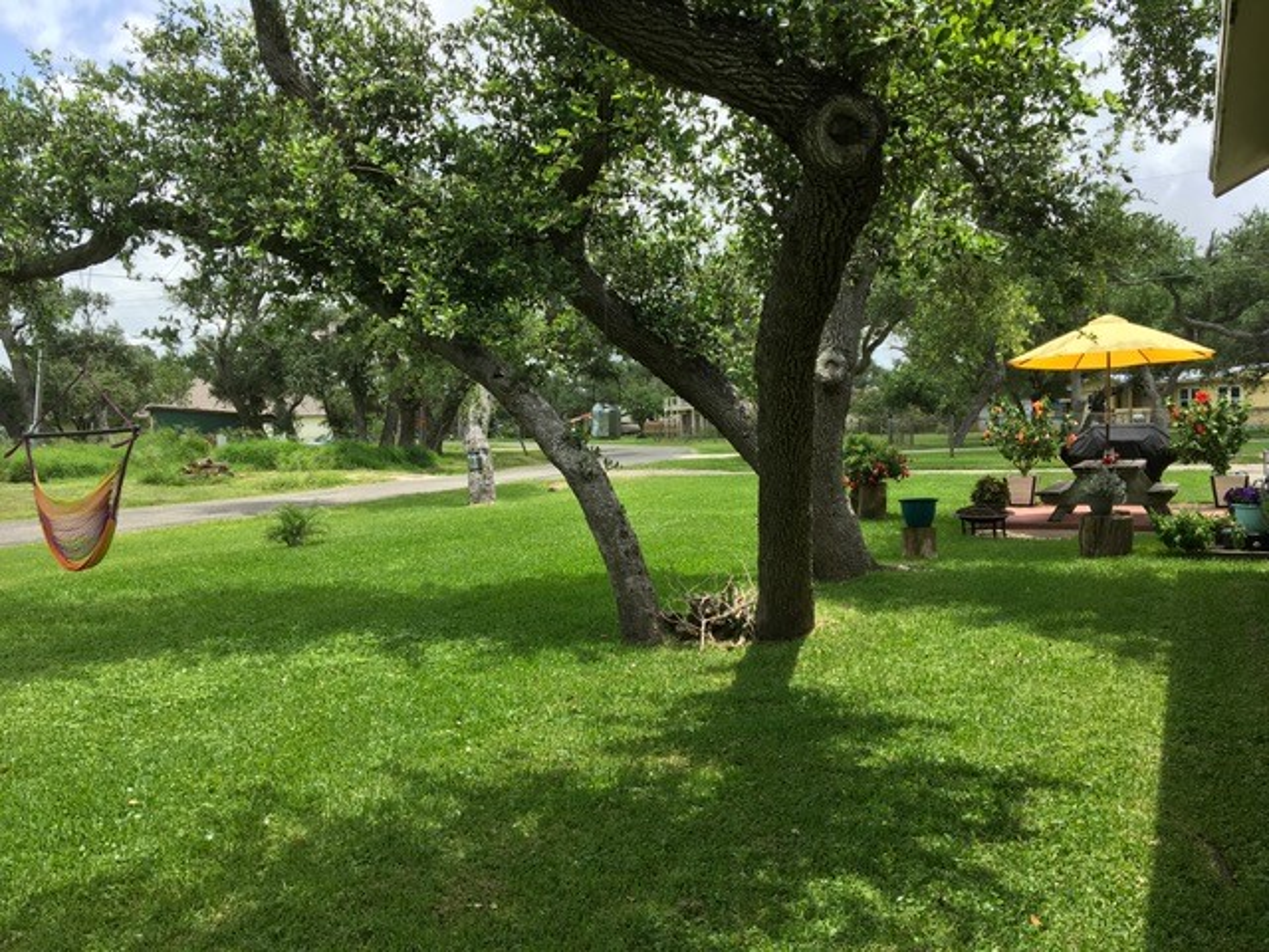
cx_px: 634
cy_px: 476
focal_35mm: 29
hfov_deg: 61.7
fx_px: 1063
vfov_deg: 48.2
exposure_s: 1/793
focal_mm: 4.15
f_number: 2.2
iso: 25
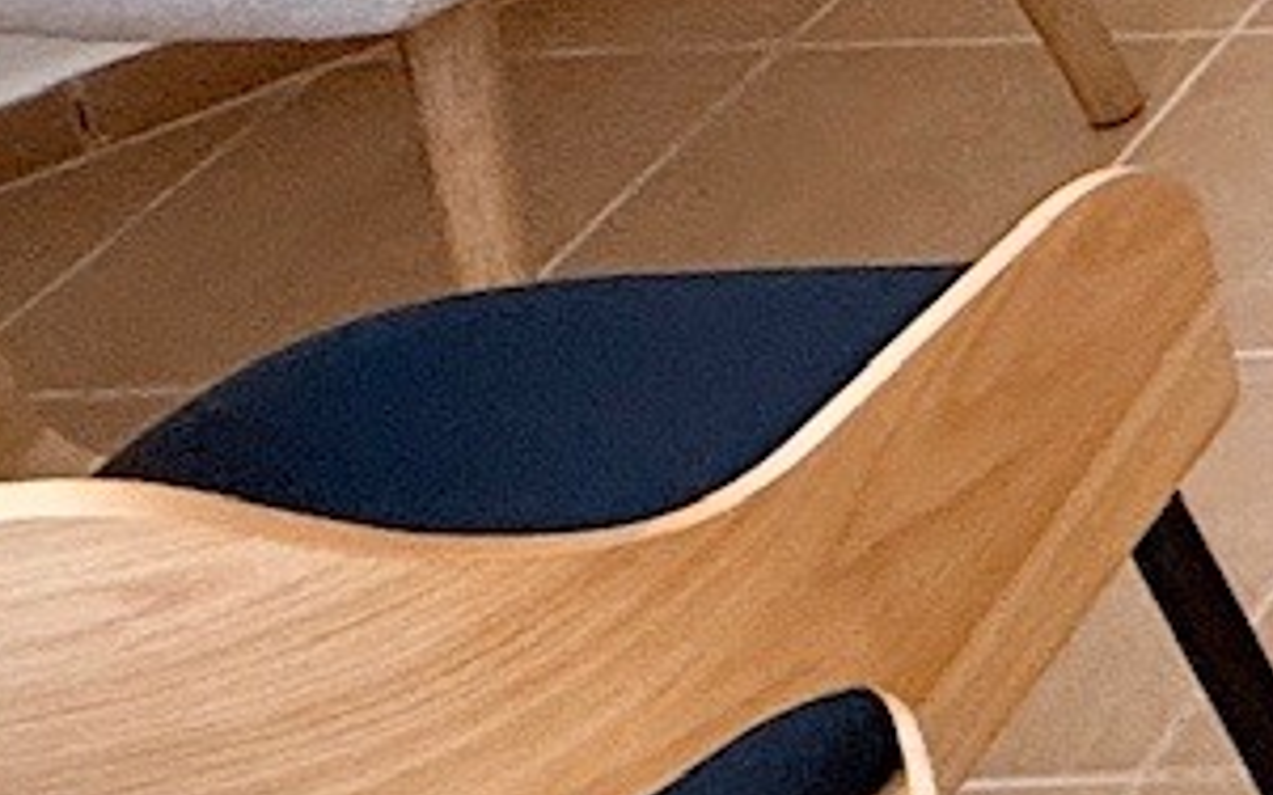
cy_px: -1459
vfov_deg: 10.1
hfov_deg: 12.4
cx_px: 3527
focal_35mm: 101
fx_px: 3503
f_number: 2.2
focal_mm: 2.22
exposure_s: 1/99
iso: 125
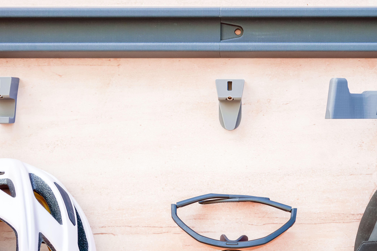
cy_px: 173
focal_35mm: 74
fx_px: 772
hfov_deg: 27.4
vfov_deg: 18.4
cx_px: 229
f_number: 8
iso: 100
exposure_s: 1/20
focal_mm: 35
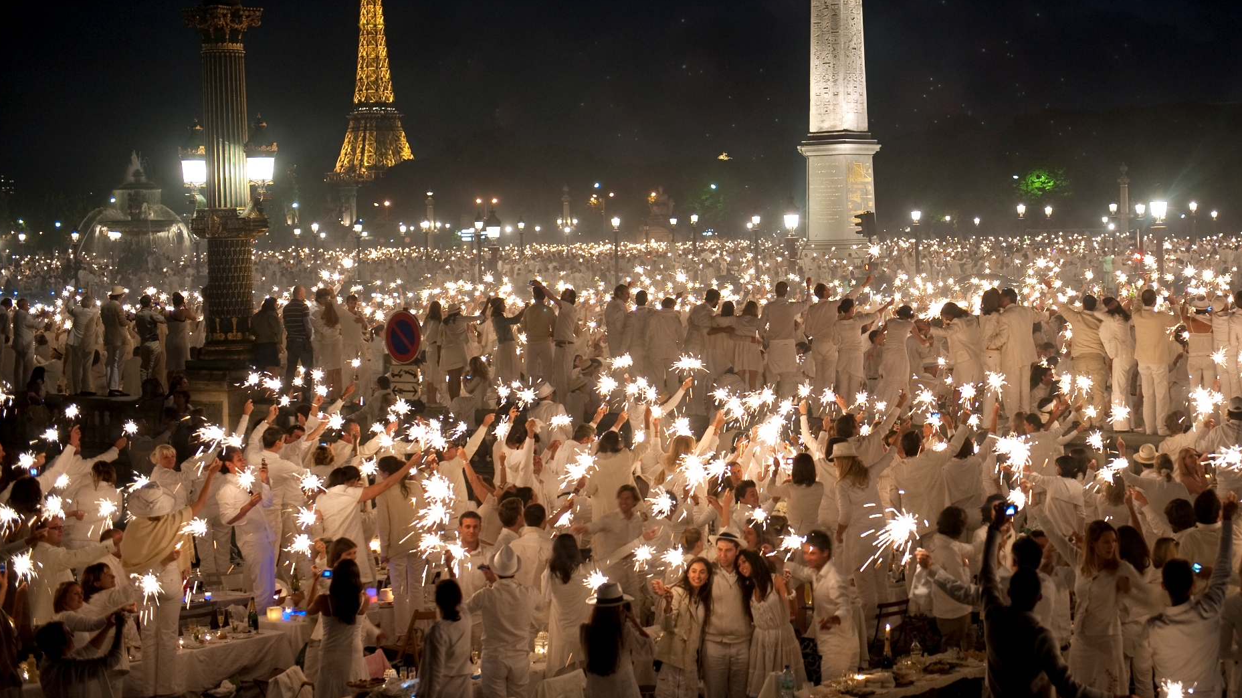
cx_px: 845
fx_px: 2371
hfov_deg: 29.1
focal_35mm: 72
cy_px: 254
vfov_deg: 16.7
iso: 500
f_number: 3.2
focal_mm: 50
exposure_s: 1/20
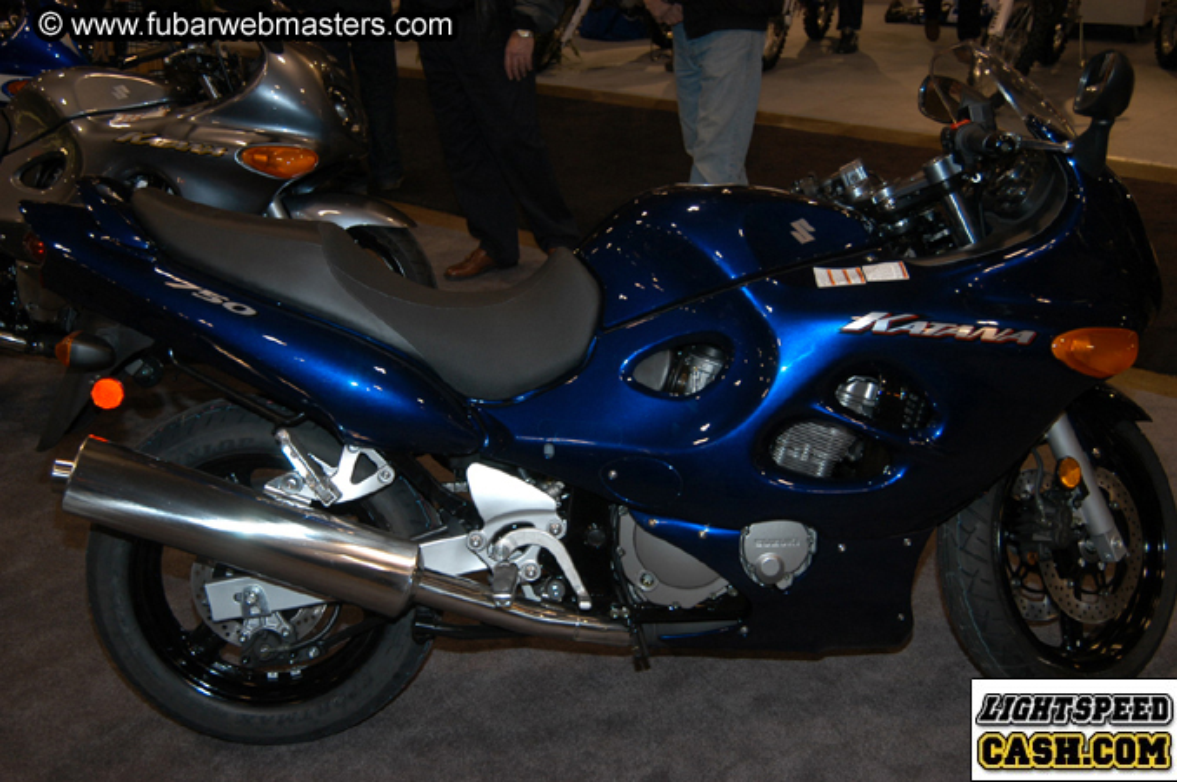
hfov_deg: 46.4
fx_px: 1372
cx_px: 588
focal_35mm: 42
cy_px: 391
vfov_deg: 31.8
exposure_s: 1/60
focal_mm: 28
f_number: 5
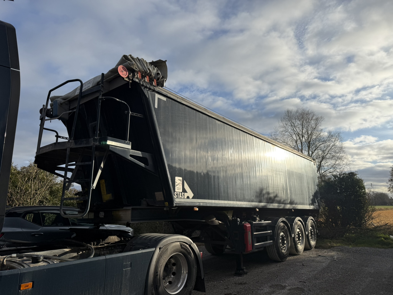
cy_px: 148
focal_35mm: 24
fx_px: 272
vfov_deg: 56.8
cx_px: 196
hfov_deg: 71.6
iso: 80
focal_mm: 6.76
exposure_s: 1/6173
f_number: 1.78
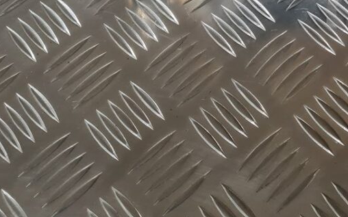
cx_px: 356
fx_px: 720
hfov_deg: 25.7
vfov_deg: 15.6
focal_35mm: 76
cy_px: -124
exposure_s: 1/50
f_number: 1.8
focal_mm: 5.4
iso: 320
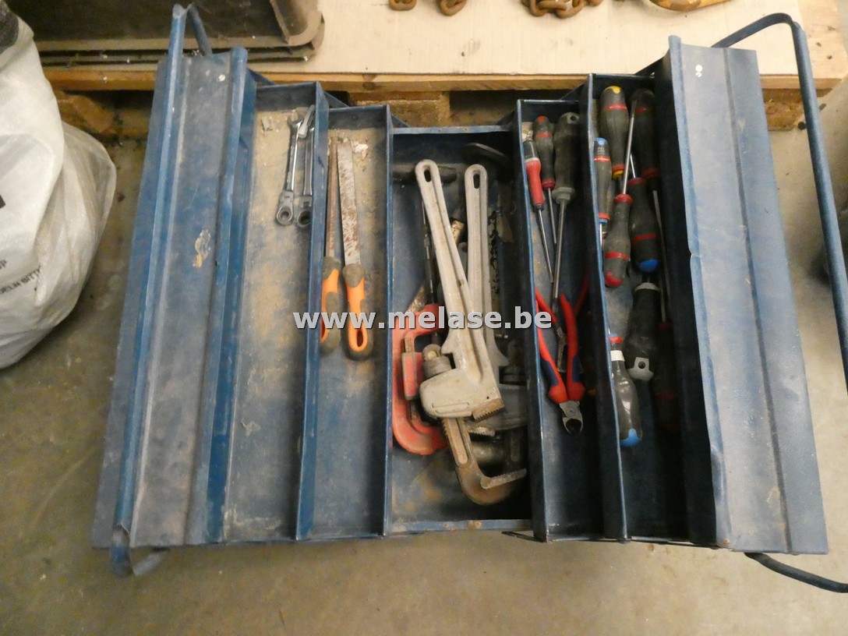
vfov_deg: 56.8
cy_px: 318
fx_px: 588
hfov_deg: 71.6
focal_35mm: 24
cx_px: 424
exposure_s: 1/30
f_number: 3.3
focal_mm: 4.3
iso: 1600
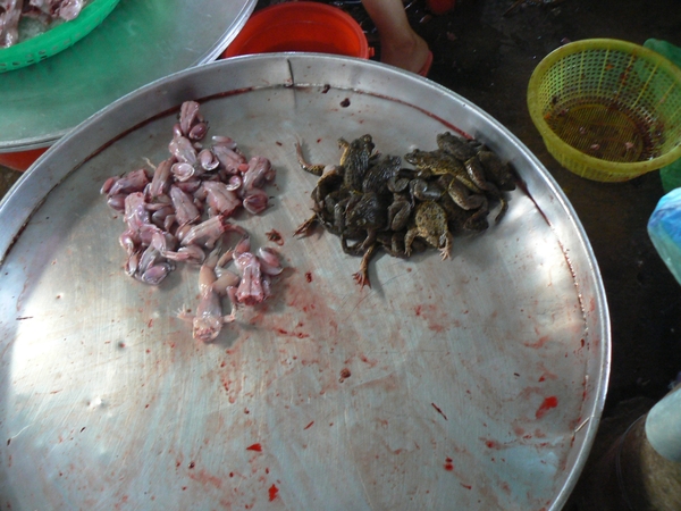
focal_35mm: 36
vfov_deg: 39.7
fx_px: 708
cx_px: 340
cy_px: 256
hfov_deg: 51.4
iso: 200
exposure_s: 1/13
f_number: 2.8
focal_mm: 6
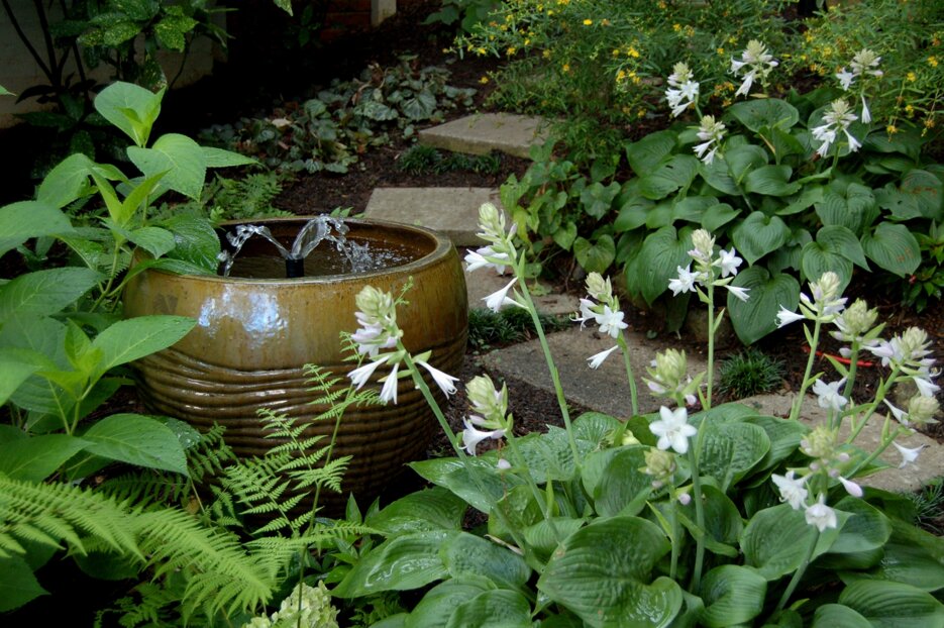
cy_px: 314
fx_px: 1179
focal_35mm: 45
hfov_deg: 43.6
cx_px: 472
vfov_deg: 29.8
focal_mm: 30
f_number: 4.2
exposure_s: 1/125
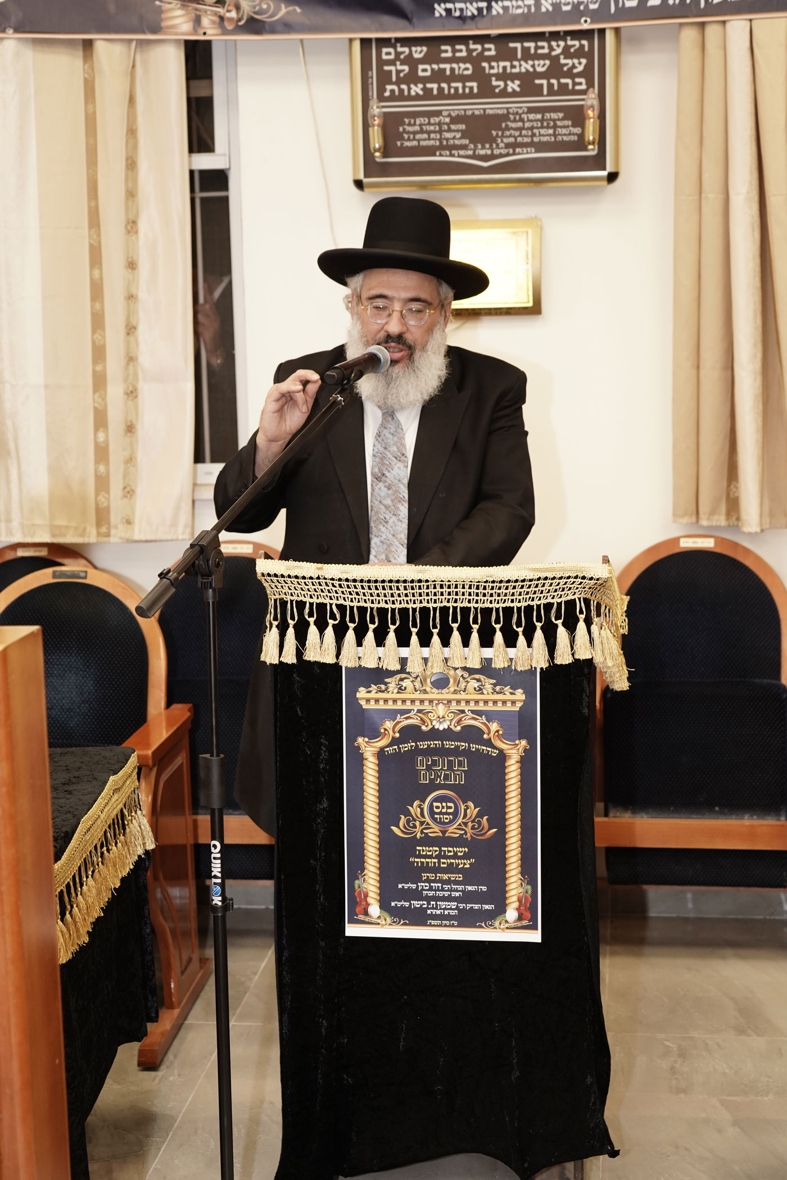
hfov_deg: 25.1
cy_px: 590
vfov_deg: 36.9
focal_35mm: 54
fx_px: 1771
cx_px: 394
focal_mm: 54
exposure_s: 1/125
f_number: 4.5
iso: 1250
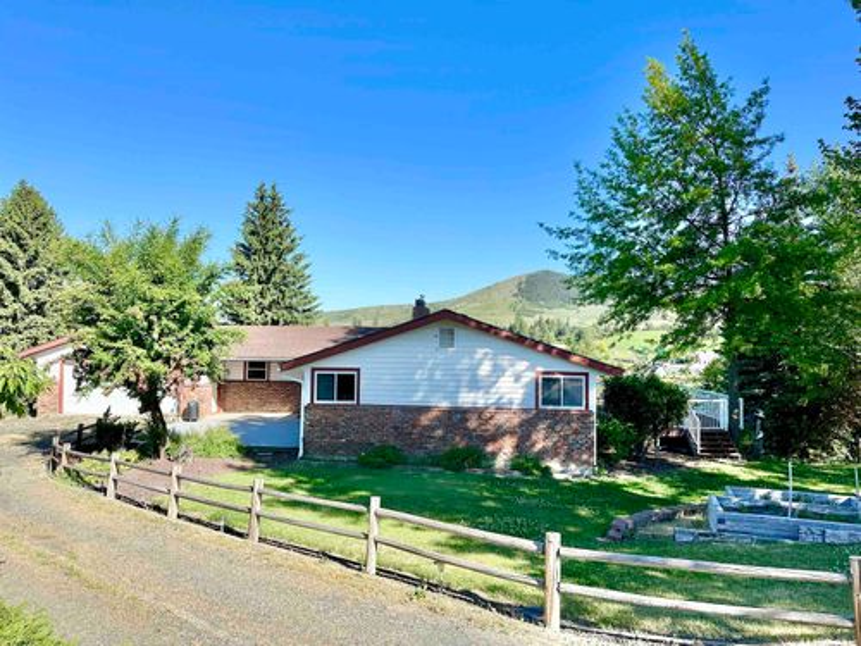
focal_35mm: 24
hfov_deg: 71.6
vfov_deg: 56.8
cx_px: 430
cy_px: 323
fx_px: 597
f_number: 1.78
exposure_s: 1/3155
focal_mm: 6.86
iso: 80
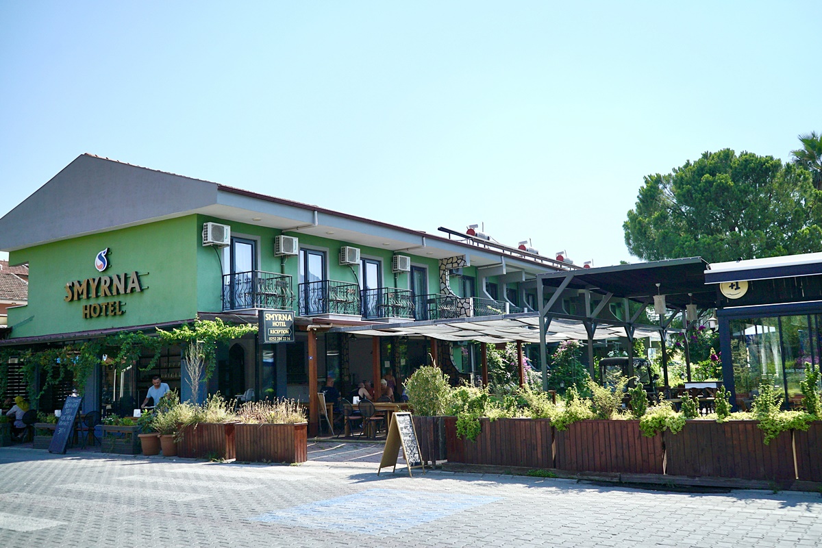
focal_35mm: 31
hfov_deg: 60.3
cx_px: 411
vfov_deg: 42.3
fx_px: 708
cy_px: 274
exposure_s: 1/5000
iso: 320
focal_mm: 31
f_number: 4
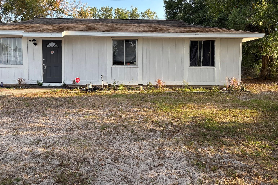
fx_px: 216
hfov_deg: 65.5
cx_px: 138
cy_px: 83
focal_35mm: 28
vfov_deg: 46.3
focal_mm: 5.96
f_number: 1.6
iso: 50
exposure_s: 1/559
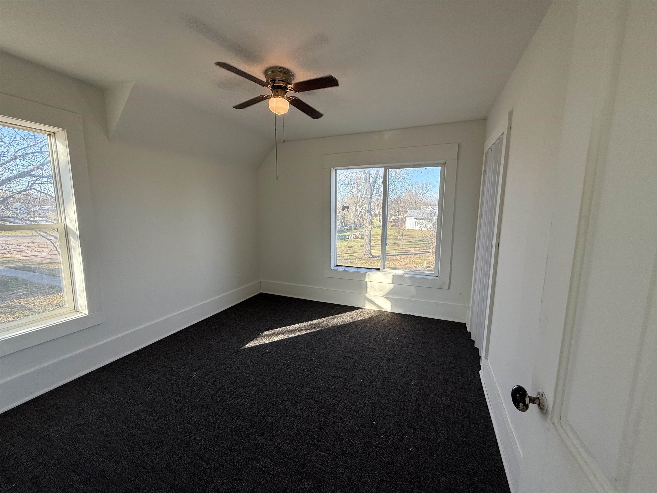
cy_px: 246
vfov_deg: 85.7
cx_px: 328
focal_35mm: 14
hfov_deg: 102.1
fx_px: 266
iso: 64
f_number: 2.2
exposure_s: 1/217
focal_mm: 2.22
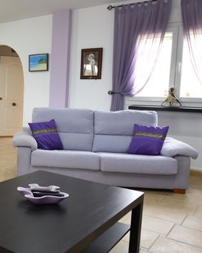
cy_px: 124
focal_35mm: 38
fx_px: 284
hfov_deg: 34.1
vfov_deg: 47.9
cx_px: -18
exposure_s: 1/30
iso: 200
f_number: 3.5
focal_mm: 10
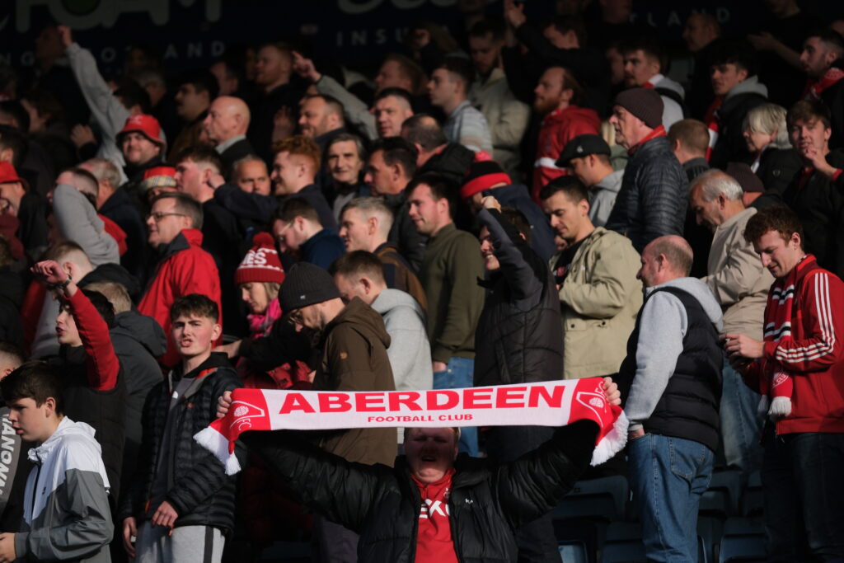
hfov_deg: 9.8
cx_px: 422
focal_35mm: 210
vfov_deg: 6.5
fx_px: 4924
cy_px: 282
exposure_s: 1/2500
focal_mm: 140
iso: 400
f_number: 2.8
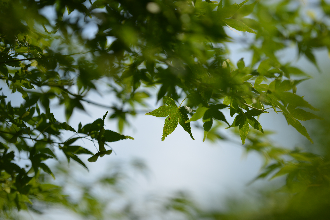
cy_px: 110
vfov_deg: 6.9
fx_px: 1834
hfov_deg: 10.3
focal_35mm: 200
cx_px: 165
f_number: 2.5
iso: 100
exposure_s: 1/1600
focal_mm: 200
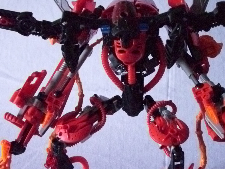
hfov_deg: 38.8
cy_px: 107
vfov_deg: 29.5
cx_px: 131
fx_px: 318
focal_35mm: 49
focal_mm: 6.2
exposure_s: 1/60
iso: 800
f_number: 2.8
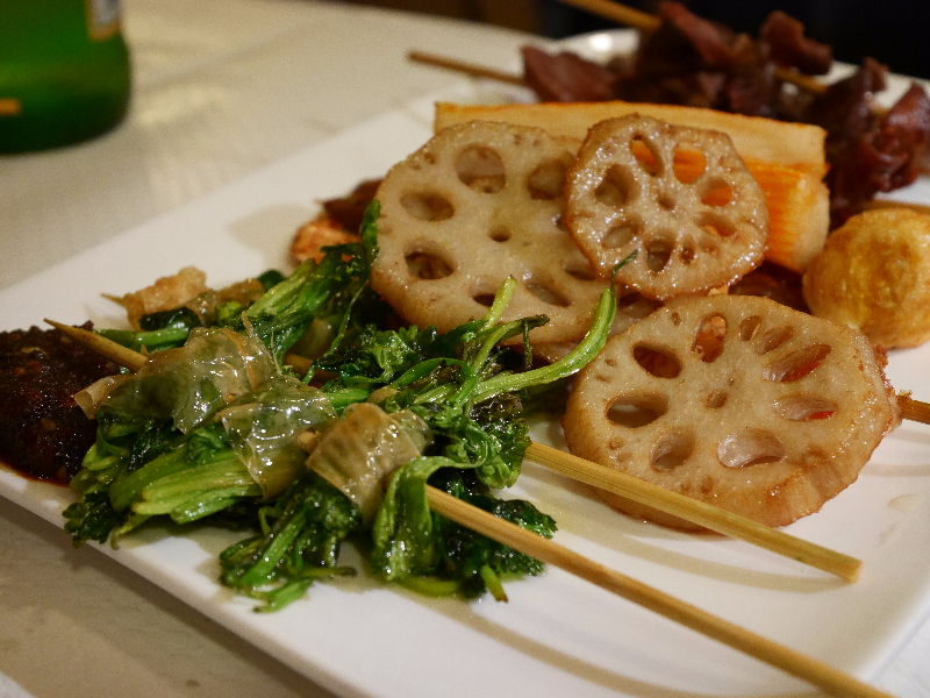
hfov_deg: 36.8
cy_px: 349
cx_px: 465
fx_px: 1397
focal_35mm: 52
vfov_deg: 28.0
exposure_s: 1/60
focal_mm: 26
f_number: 5.3
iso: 2000
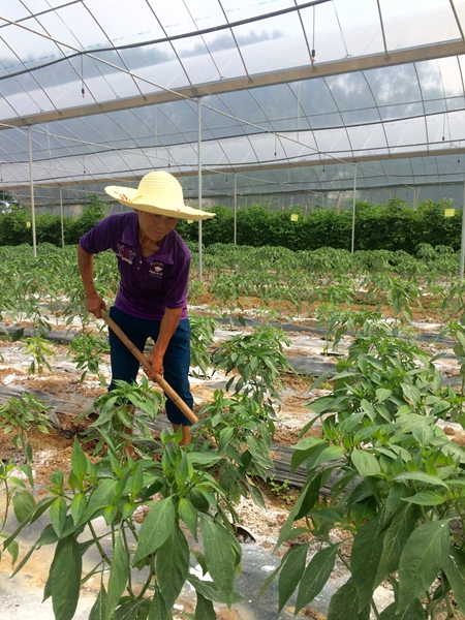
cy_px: 310
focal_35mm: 29
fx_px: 519
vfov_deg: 61.7
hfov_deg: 48.2
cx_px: 232
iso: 32
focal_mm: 4.15
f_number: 2.2
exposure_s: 1/1109
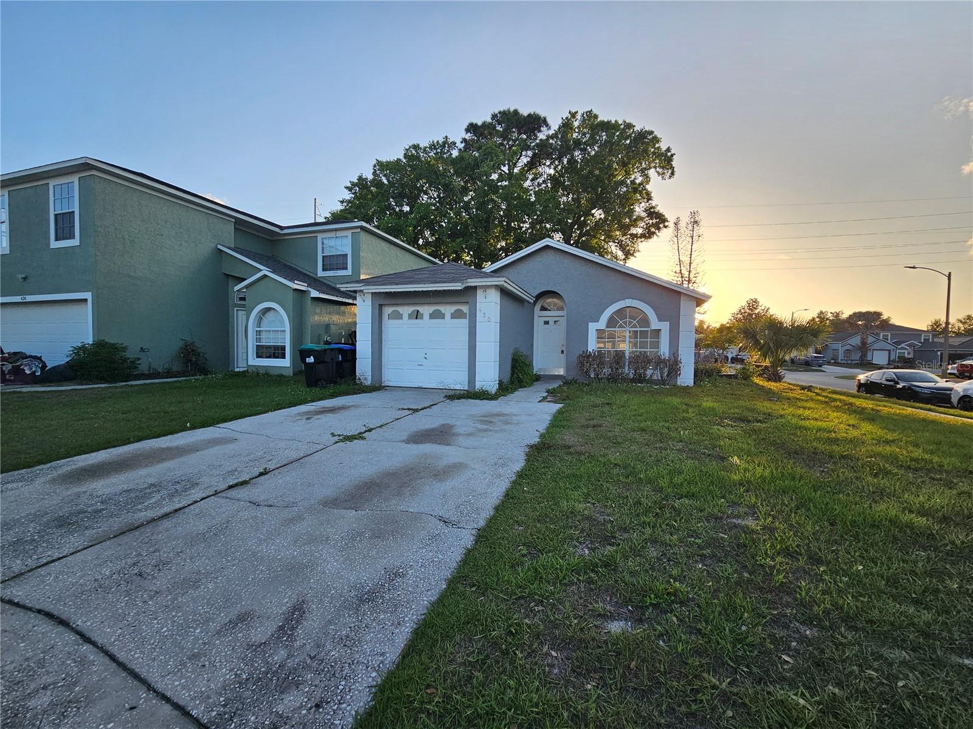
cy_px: 364
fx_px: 365
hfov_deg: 106.2
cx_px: 486
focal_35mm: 13
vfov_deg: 89.9
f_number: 2.2
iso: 50
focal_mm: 2.2
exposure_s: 1/705
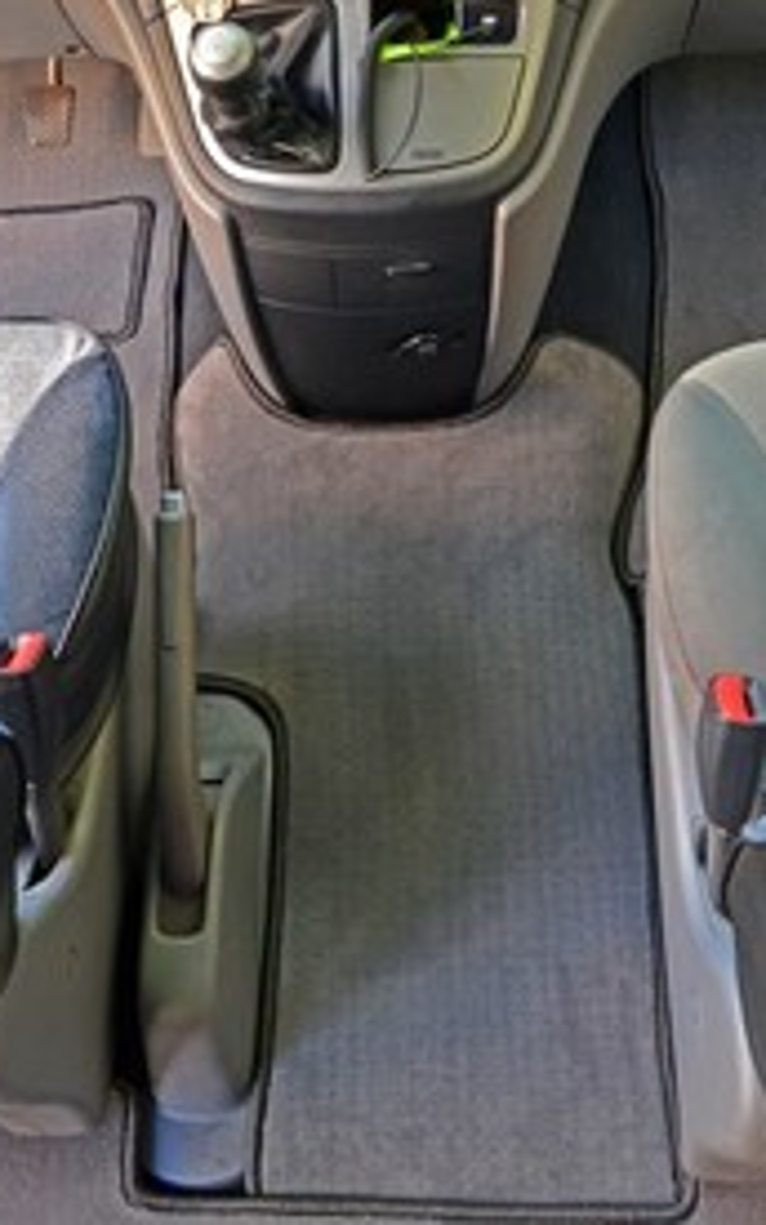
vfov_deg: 47.2
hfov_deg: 30.6
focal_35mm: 42
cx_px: 374
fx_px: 1402
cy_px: 610
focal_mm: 18
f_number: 7.1
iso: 800
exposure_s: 1/15
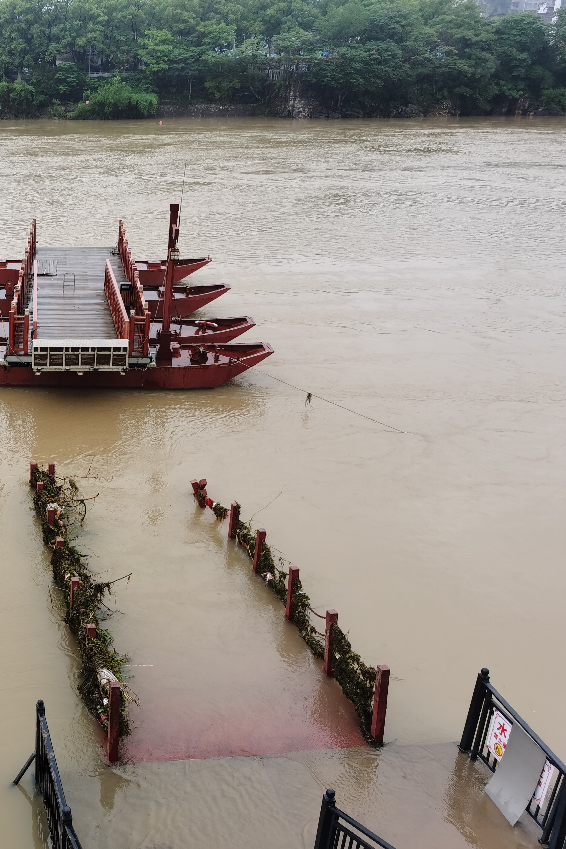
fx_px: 896
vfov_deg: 50.7
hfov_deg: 32.3
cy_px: 429
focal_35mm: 38
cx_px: 2
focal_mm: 5.56
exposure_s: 1/1808
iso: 50
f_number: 1.6
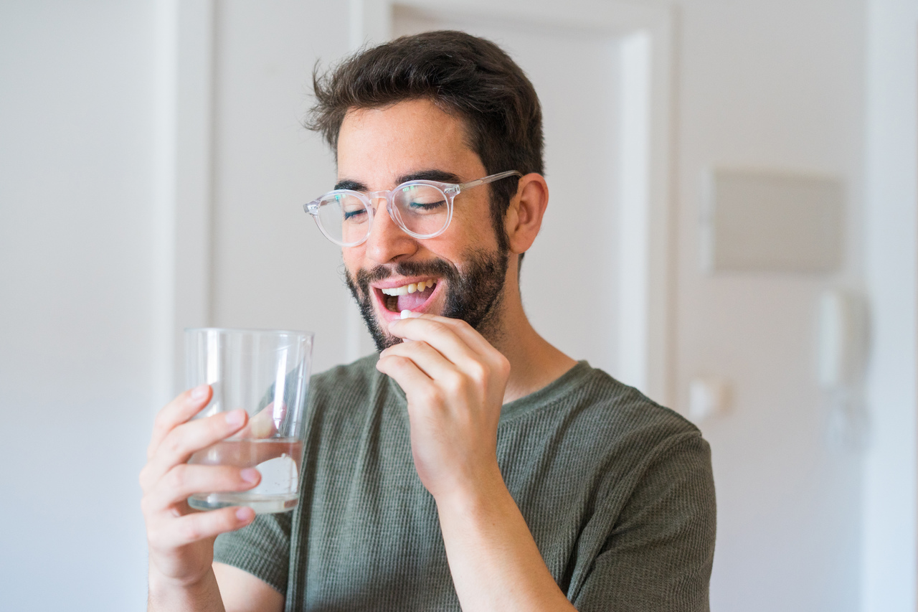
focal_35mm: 50
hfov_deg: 39.6
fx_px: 1275
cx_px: 459
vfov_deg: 27.0
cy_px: 306
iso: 640
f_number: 2.8
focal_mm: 50
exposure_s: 1/125
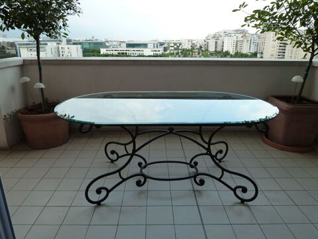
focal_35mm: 25
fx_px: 230
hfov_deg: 69.4
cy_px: 120
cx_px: 159
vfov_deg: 54.9
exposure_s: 1/125
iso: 125
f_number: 4
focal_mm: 4.1
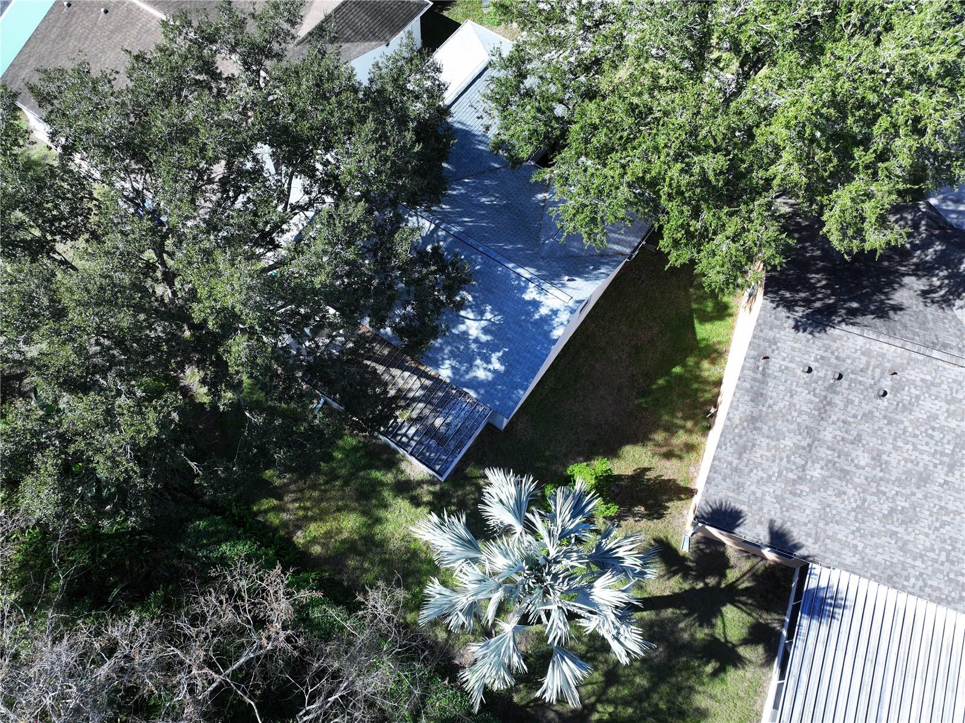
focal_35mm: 24
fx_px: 669
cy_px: 362
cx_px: 482
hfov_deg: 71.6
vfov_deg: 56.8
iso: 100
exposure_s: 1/240
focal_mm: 12.29
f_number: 3.2
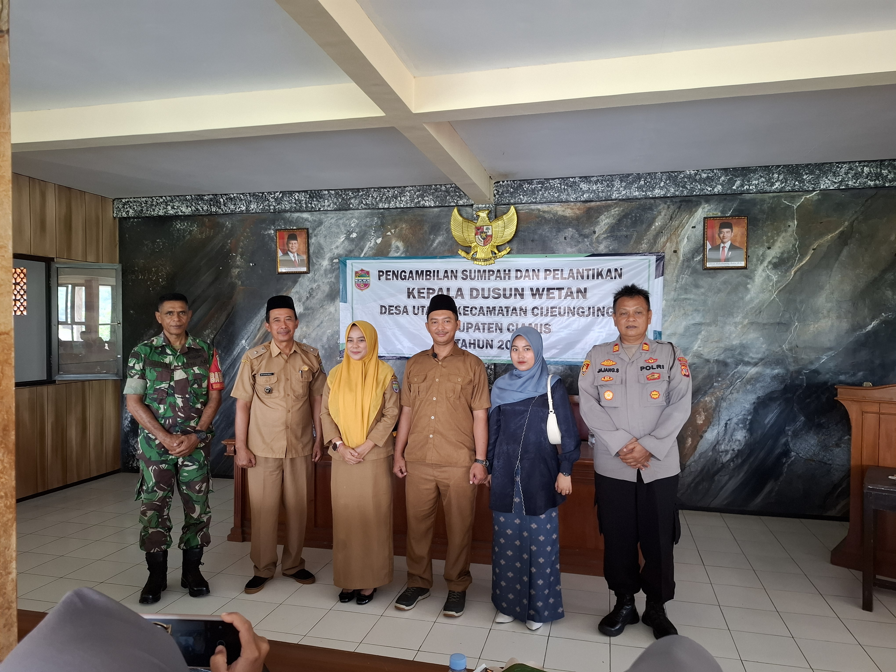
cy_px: 336
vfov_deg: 58.9
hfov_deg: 73.9
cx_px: 448
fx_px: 595
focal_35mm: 23
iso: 320
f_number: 1.8
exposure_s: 1/50
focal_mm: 5.54
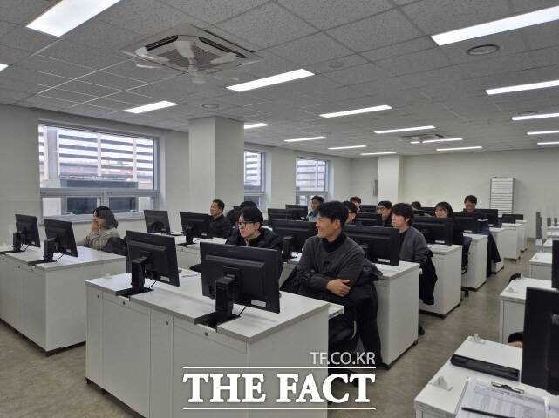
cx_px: 280
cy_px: 209
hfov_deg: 74.0
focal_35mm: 23
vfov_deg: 58.8
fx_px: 371
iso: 25
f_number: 1.8
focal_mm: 5.4
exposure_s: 1/182
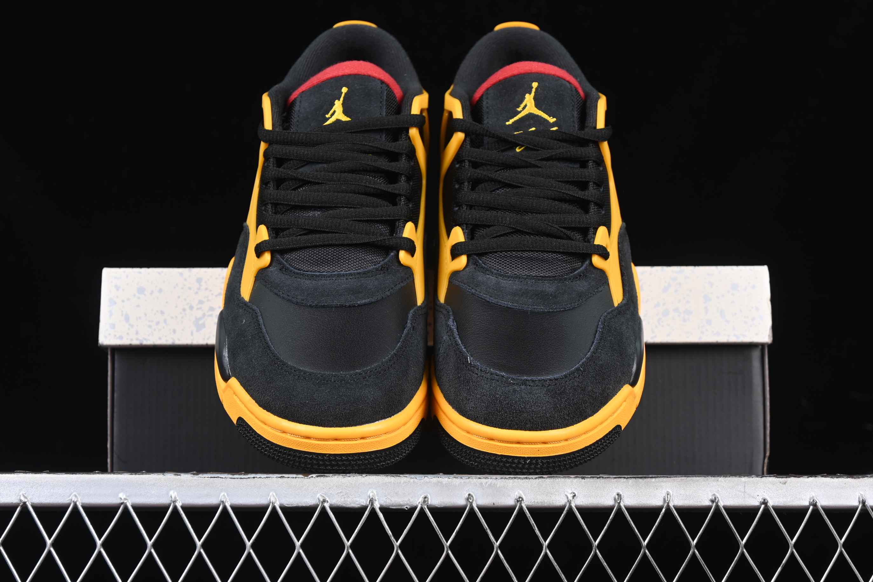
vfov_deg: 18.0
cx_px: 437
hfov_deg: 26.6
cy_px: 289
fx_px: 1843
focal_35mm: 76
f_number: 6.3
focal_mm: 50
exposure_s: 1/50
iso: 160
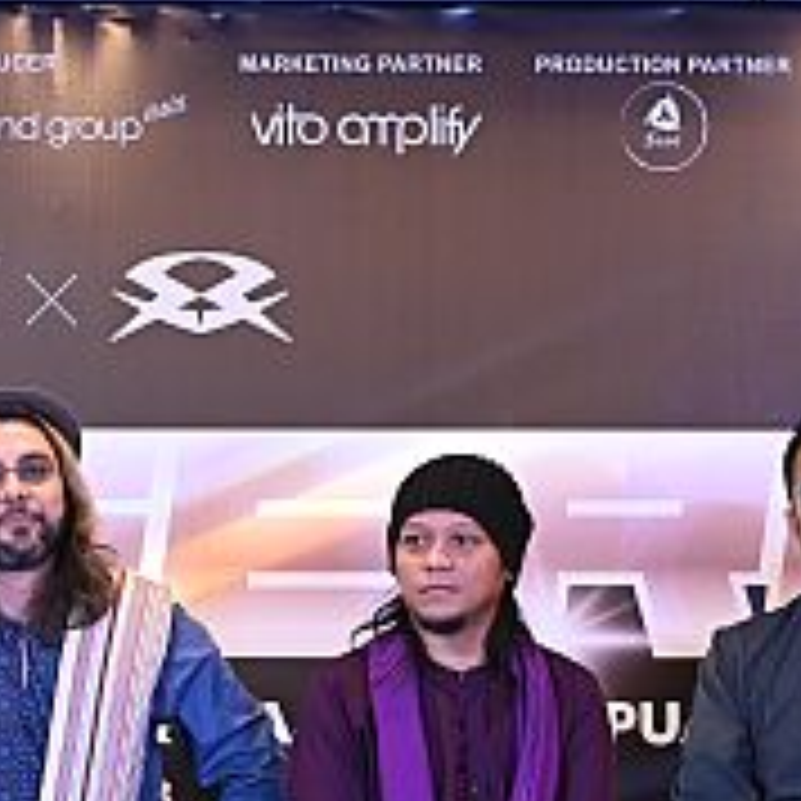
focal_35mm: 238
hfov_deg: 7.3
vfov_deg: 7.3
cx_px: 45
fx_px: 6231
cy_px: 720
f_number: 2.8
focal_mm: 78
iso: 1600
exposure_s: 1/200
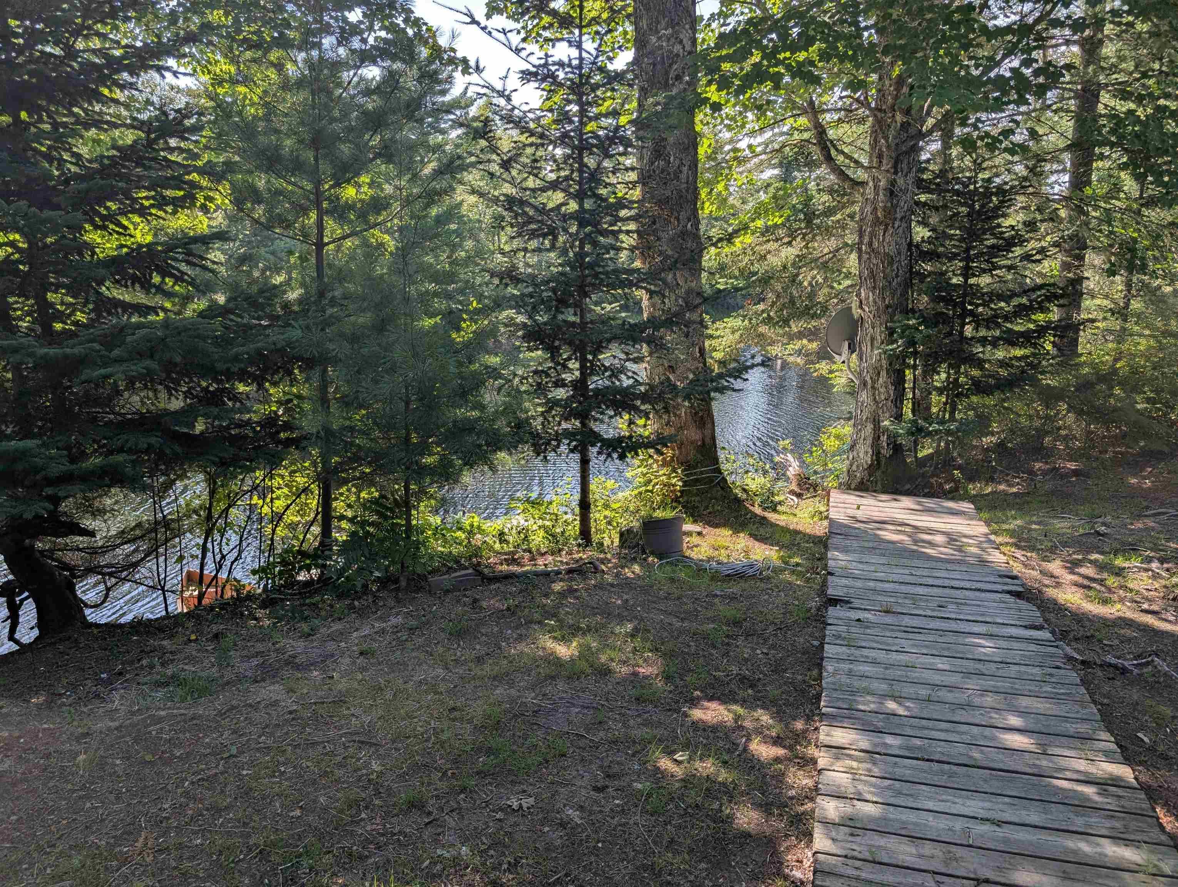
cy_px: 444
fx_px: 818
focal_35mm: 24
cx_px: 589
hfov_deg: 71.5
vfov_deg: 56.9
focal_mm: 6.9
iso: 20
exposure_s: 1/392
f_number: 1.68
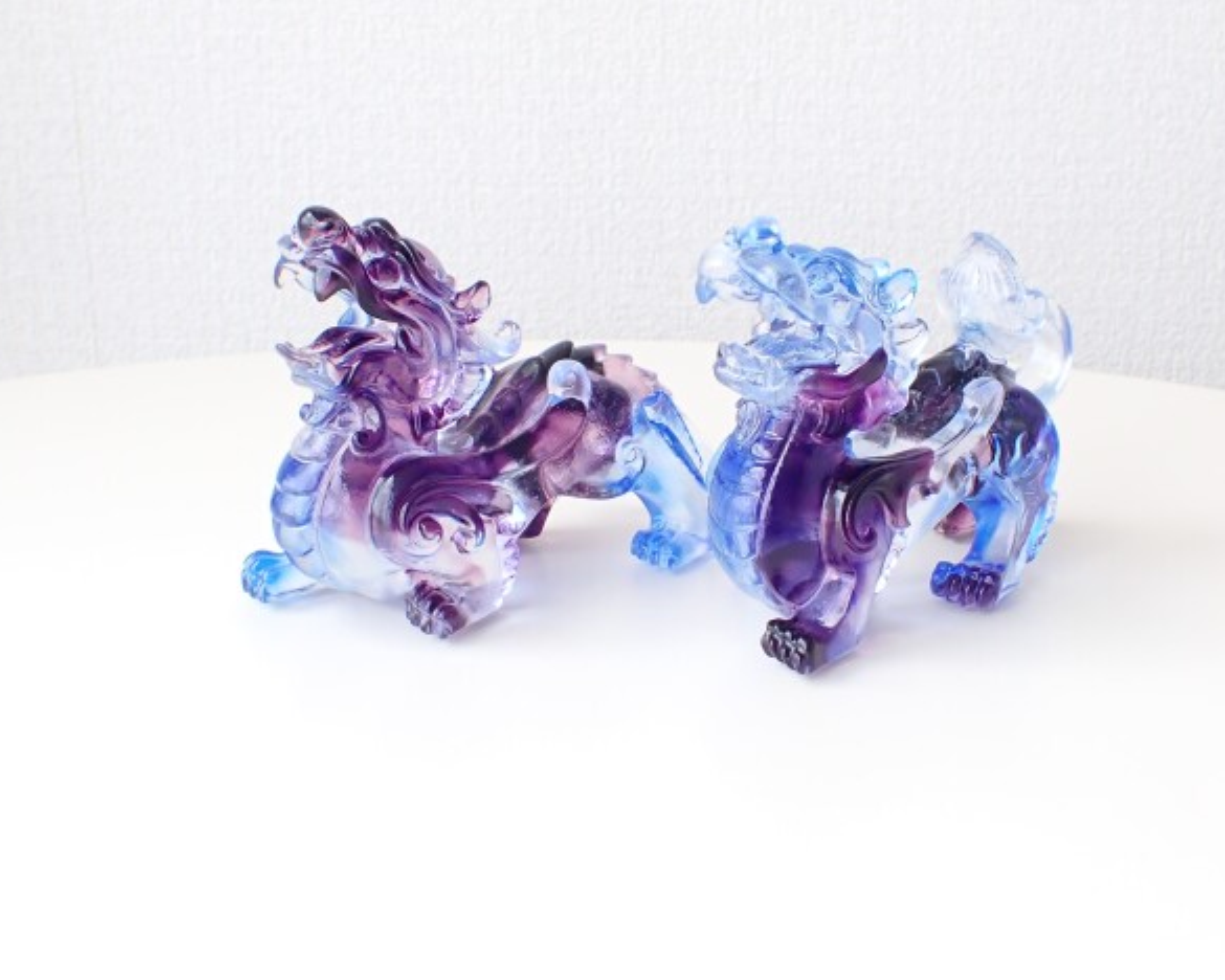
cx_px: 639
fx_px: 1160
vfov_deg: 45.8
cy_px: 483
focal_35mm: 32
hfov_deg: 55.6
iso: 100
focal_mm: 5.4
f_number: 3.2
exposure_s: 1/125
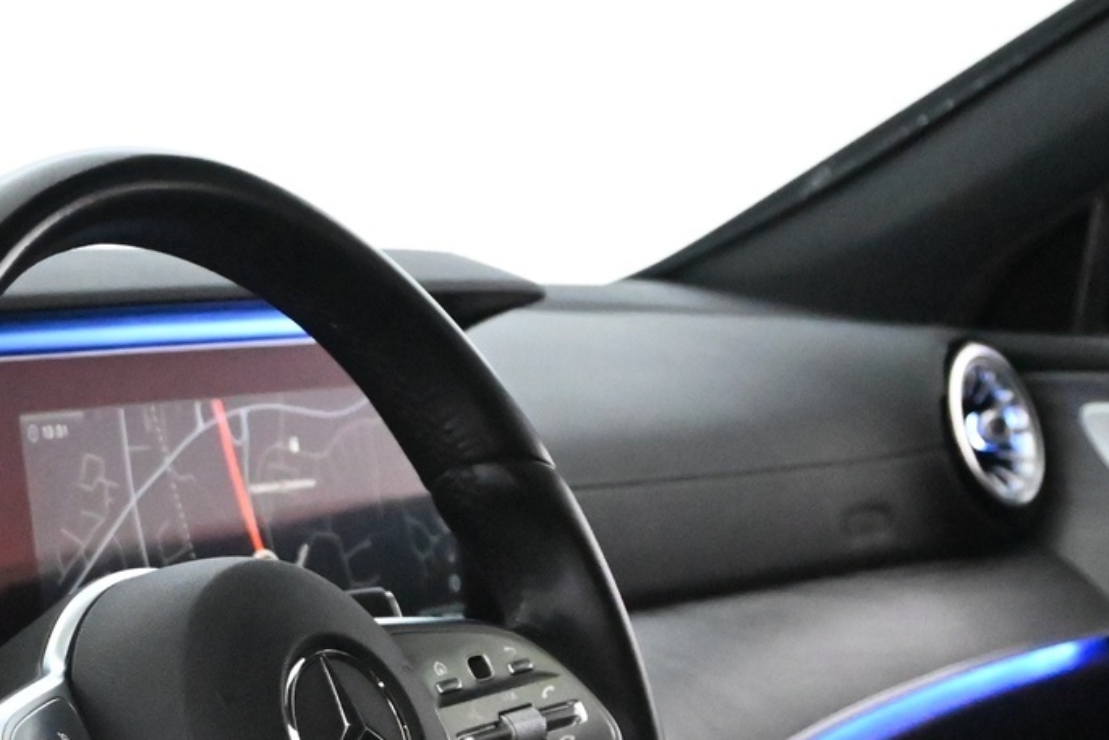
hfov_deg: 15.6
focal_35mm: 131
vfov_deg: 10.4
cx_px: 442
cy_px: 740
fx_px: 4042
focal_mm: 37
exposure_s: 1/60
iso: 12800
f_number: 5.3
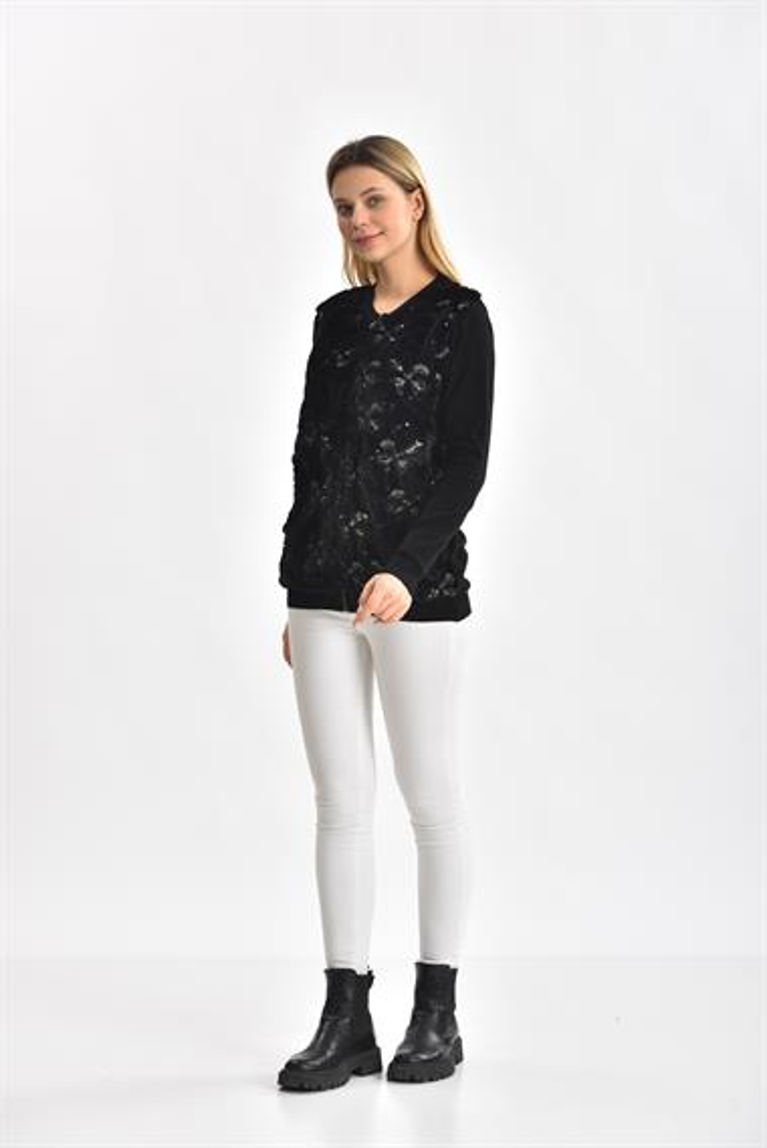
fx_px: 2713
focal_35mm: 85
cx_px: 384
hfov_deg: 16.1
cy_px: 574
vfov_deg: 23.9
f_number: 6.3
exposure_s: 1/160
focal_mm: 85
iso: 100
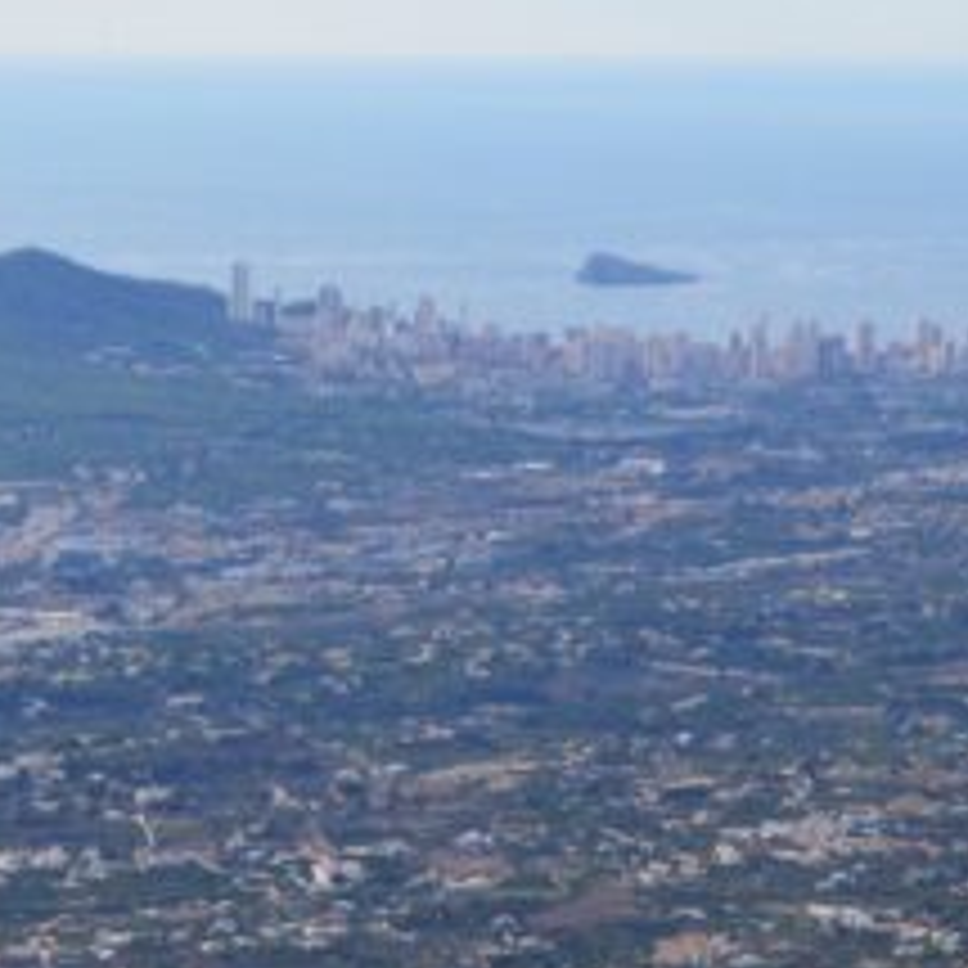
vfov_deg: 8.1
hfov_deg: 8.0
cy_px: 378
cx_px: -320
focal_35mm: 215
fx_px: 6802
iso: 360
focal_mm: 52
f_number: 11
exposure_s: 1/500
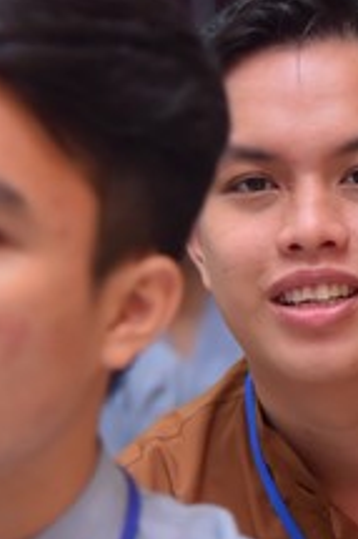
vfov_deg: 7.4
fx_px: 4153
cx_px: 357
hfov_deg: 4.9
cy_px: 476
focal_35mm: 278
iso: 1250
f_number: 4.5
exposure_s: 1/125
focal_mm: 92
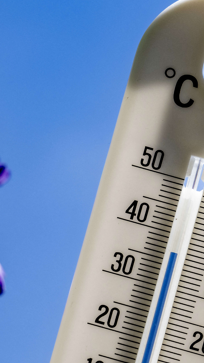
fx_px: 1471
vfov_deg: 14.1
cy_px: 183
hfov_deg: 7.9
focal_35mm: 153
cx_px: -13
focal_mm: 70
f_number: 6.3
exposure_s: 1/640
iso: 125
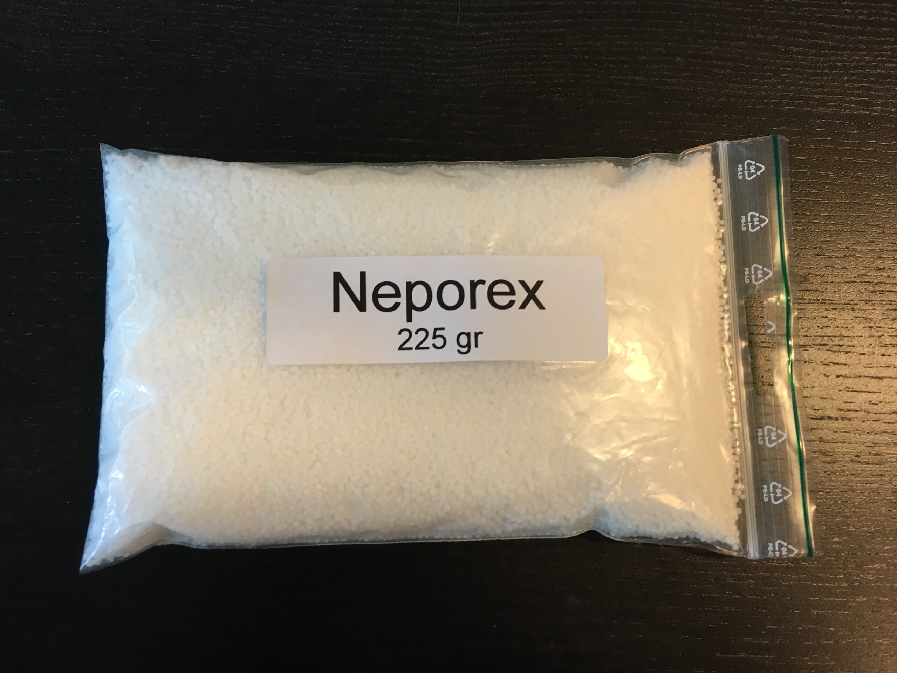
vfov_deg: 48.2
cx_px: 448
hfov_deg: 61.7
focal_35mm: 29
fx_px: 751
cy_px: 336
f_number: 2.2
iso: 100
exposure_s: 1/33
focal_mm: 4.15
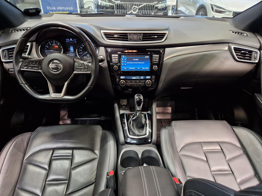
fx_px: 174
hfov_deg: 73.9
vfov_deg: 58.9
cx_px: 131
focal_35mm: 23
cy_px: 98
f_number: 1.8
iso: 400
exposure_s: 1/100
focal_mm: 5.4
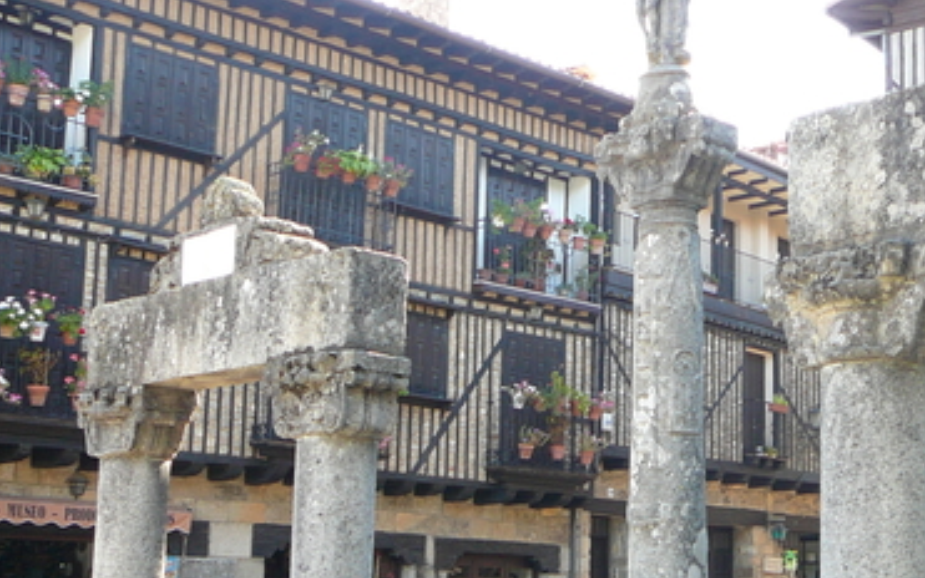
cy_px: 394
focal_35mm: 60
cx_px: 693
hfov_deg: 33.3
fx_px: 1513
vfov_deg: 21.5
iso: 80
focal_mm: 5.2
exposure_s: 1/100
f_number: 2.8
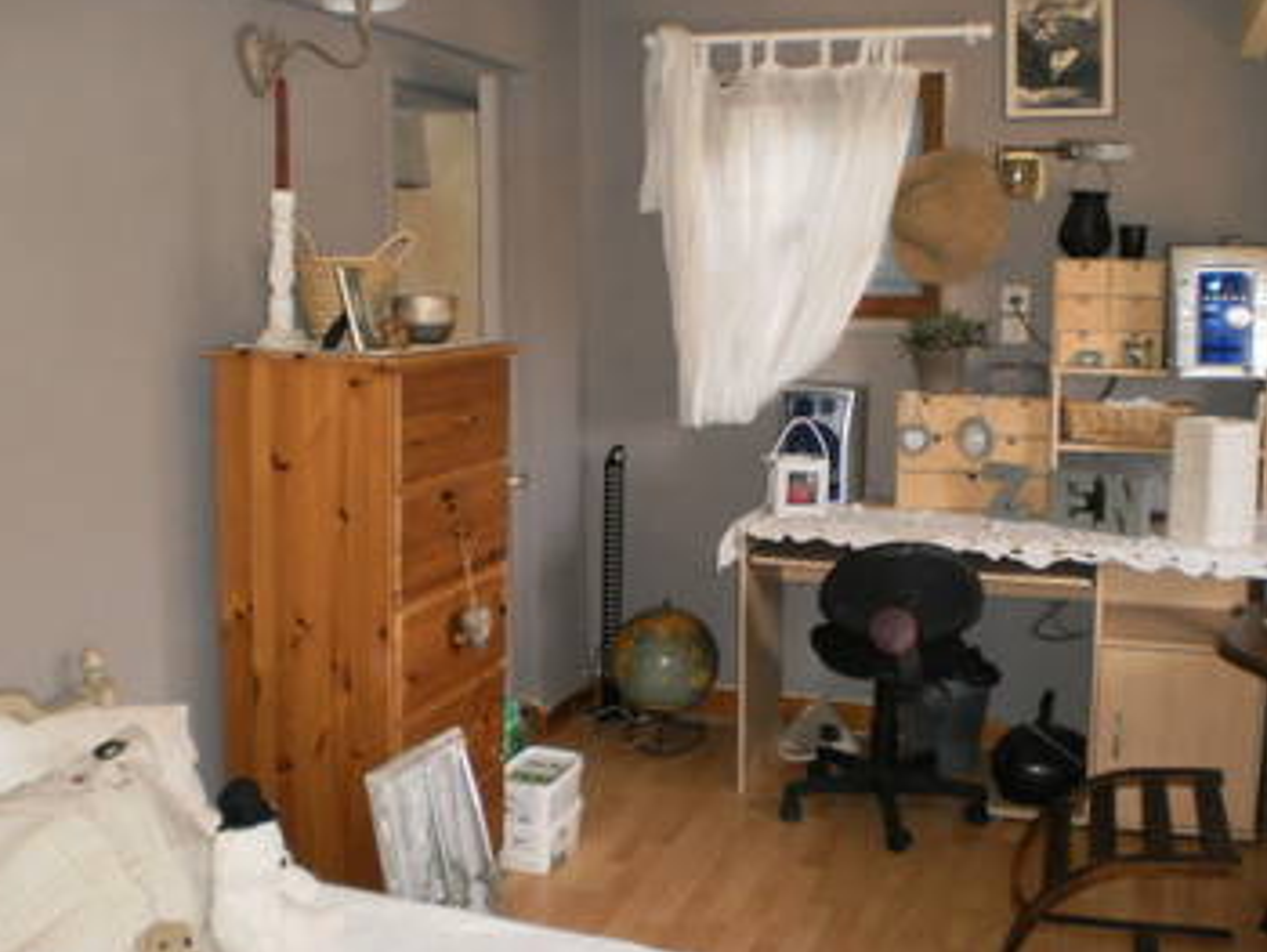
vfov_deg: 38.7
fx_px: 1355
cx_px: 619
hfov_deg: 50.1
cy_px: 471
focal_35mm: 37
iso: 200
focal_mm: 6.3
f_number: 3.1
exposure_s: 1/30
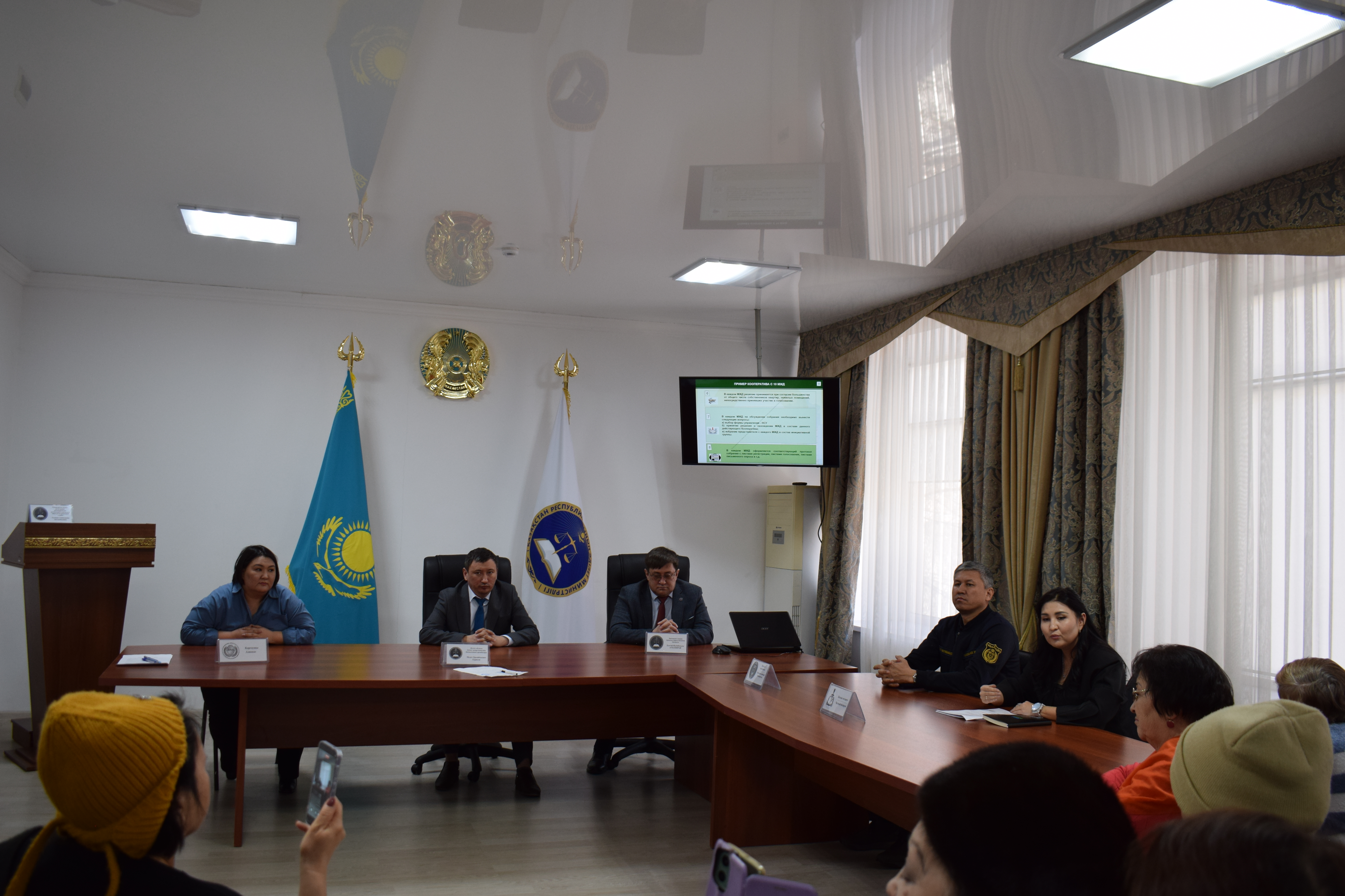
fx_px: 1121
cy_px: 448
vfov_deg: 43.6
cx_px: 672
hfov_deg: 61.9
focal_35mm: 30
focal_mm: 20
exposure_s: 1/100
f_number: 5
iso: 400
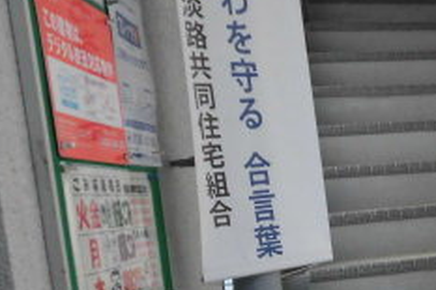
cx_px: 524
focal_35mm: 80
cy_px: 346
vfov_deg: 16.4
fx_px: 968
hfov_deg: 23.2
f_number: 3.3
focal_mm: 4.98
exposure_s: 1/60
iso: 200
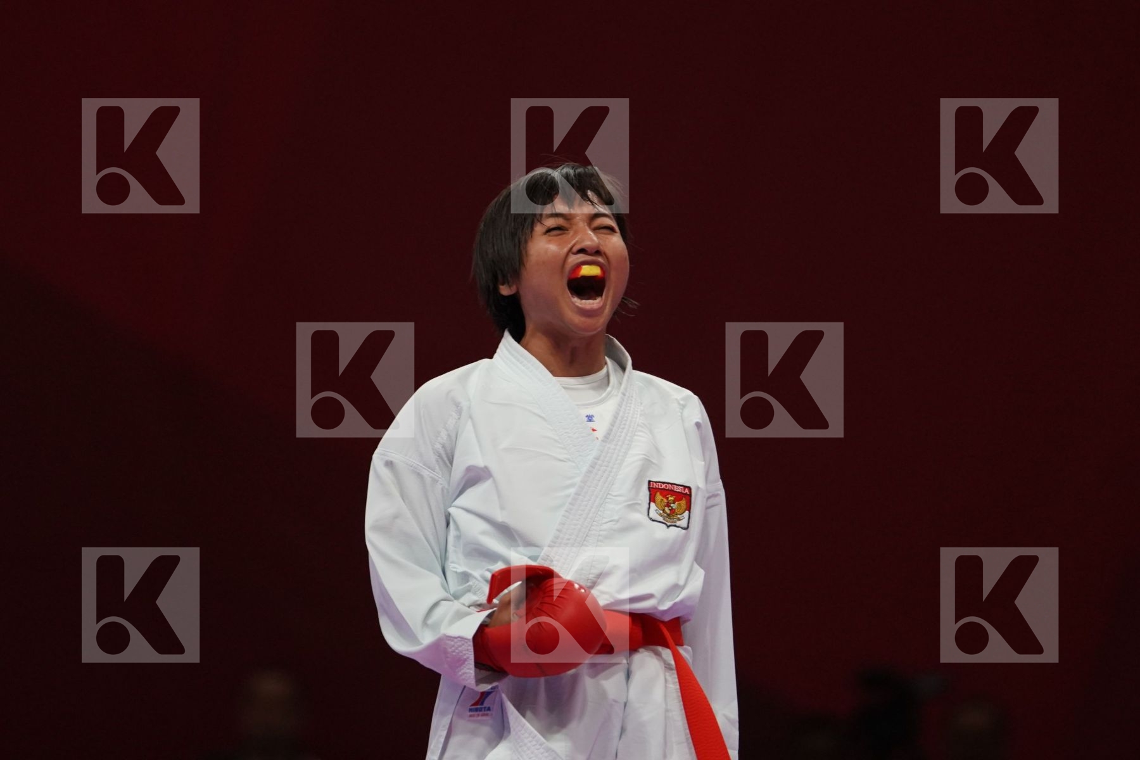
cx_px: 570
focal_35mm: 420
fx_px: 13299
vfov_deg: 3.3
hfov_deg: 4.9
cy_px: 380
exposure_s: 1/1000
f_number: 4
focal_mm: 280
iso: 2500
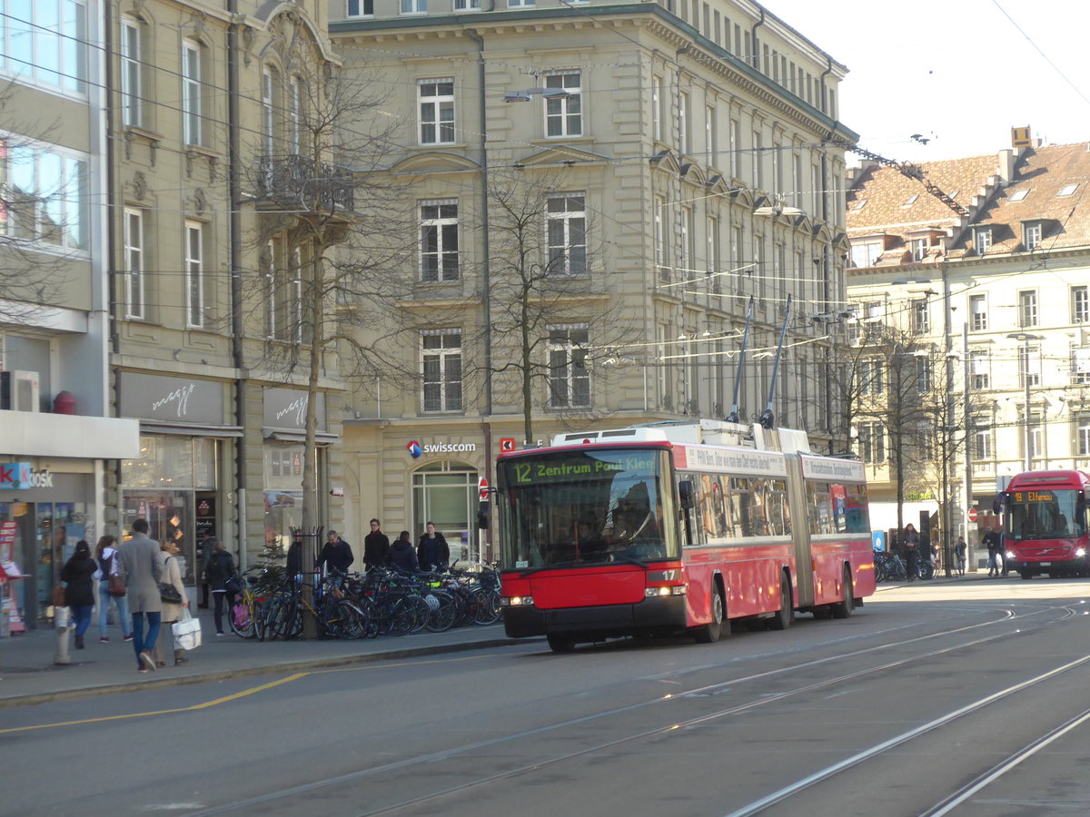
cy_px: 408
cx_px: 545
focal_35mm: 110
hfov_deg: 17.9
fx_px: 3464
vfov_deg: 13.5
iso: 320
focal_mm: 21.6
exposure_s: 1/320
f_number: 4.9
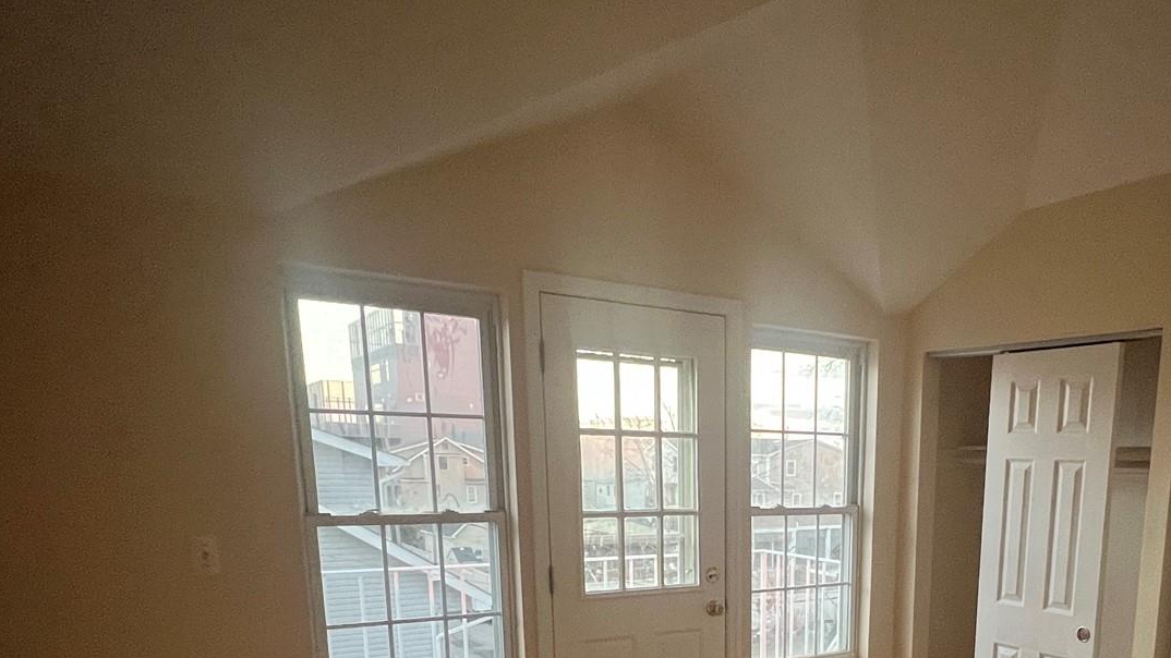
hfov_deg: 67.4
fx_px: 838
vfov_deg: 38.5
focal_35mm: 27
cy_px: 643
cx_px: 807
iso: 500
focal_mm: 1.57
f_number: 1.8
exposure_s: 1/60
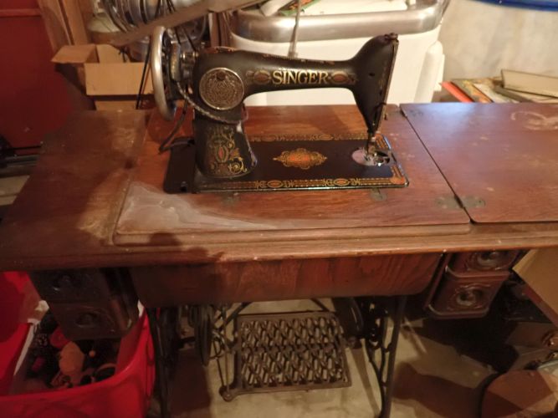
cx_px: 279
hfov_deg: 69.4
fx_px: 403
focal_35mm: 25
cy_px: 209
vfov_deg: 54.9
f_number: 2
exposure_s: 1/25
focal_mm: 4.5
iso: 1600
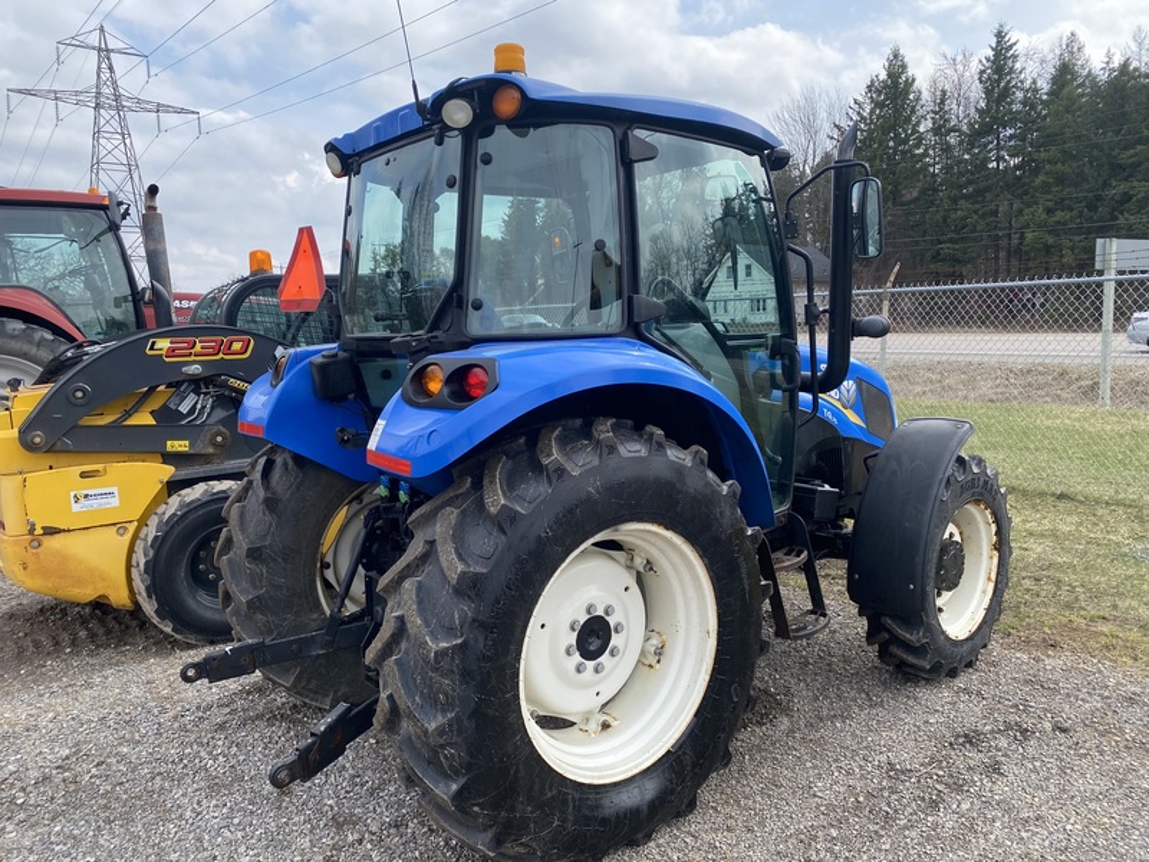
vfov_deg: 53.1
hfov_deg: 67.3
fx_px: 863
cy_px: 431
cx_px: 574
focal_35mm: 26
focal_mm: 4.25
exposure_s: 1/1093
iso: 32
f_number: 1.8
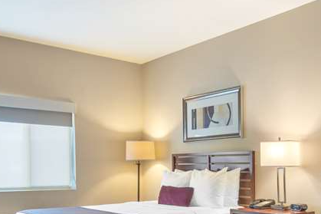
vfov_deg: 29.2
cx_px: 234
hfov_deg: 43.3
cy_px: 196
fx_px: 392
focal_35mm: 44
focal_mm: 18
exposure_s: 1.6
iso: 400
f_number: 10
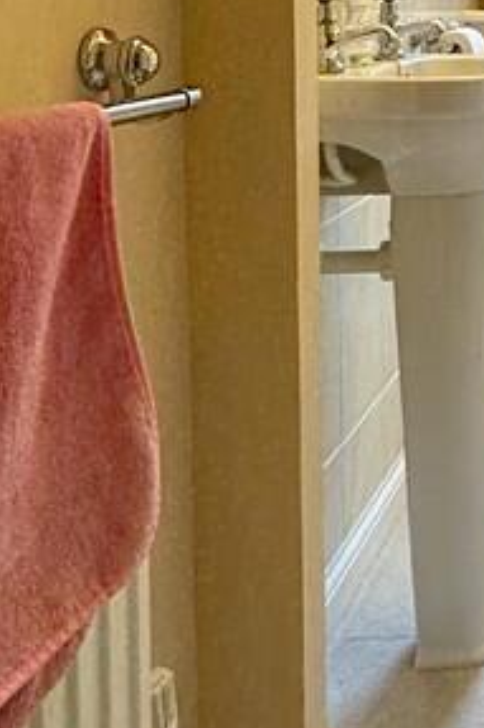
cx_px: 725
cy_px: 38
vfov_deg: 35.4
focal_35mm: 52
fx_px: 1050
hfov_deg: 21.7
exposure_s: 1/100
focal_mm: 2.22
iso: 250
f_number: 2.2
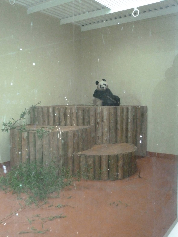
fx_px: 233
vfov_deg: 53.9
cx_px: 90
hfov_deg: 41.8
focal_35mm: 34
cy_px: 112
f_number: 3.5
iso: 1000
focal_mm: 5.3
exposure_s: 1/30
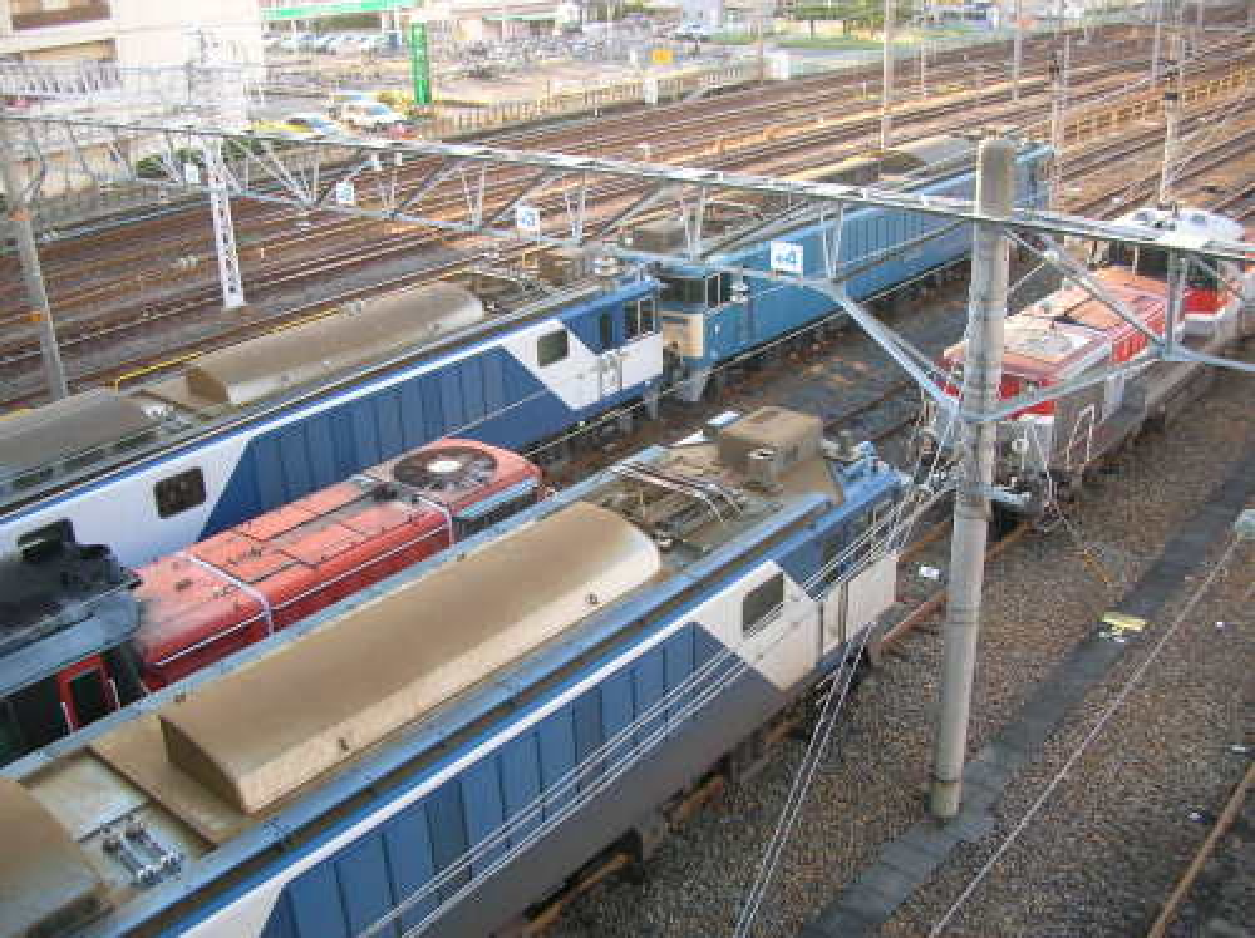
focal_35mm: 35
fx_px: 1268
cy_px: 469
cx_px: 628
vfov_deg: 40.6
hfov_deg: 52.7
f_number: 2.8
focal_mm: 5.8
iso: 50
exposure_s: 1/57.4
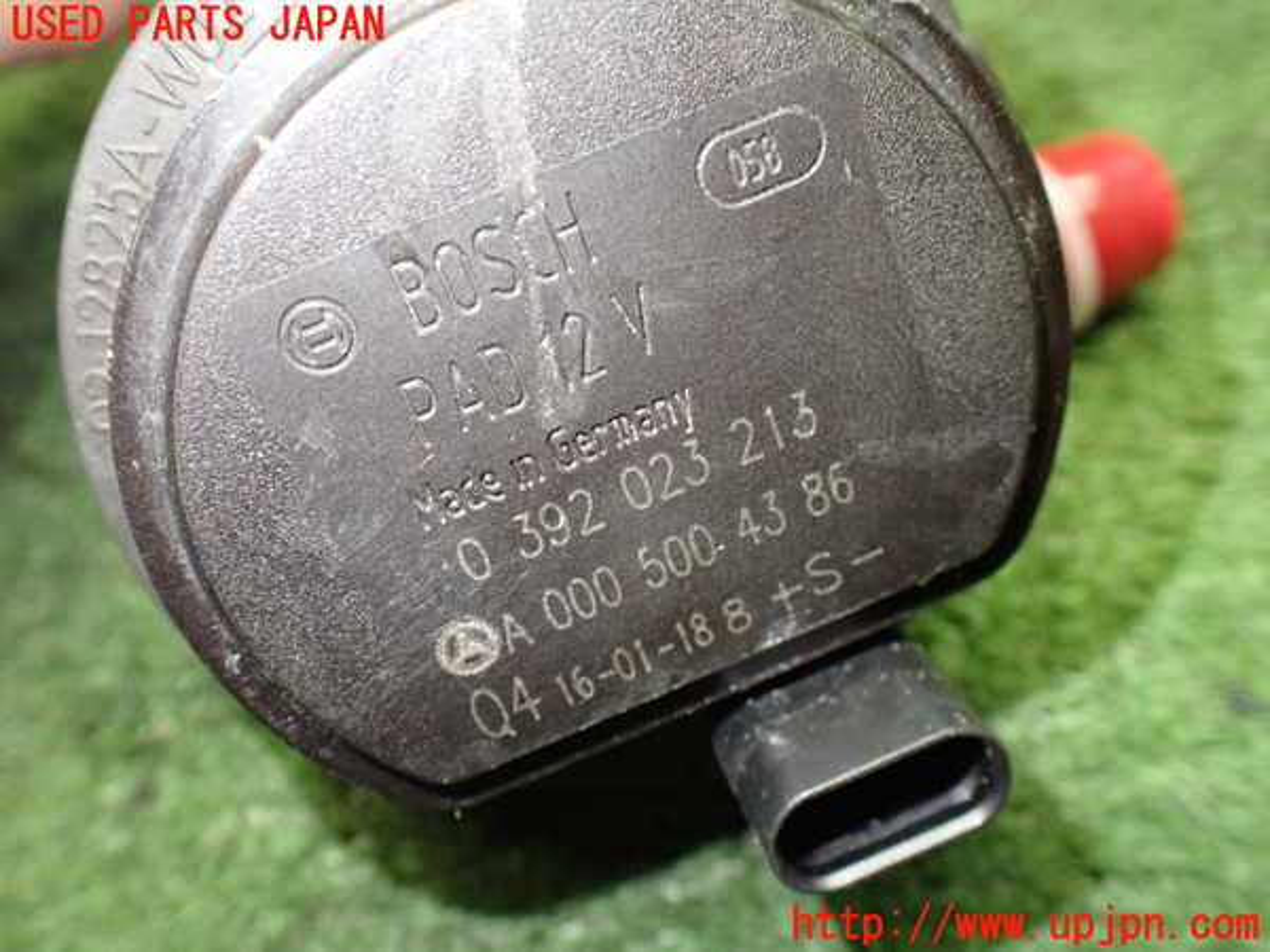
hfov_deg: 60.0
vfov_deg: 46.8
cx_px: 635
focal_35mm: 30
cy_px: 476
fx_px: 1101
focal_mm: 5.4
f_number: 2.3
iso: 800
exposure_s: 1/80
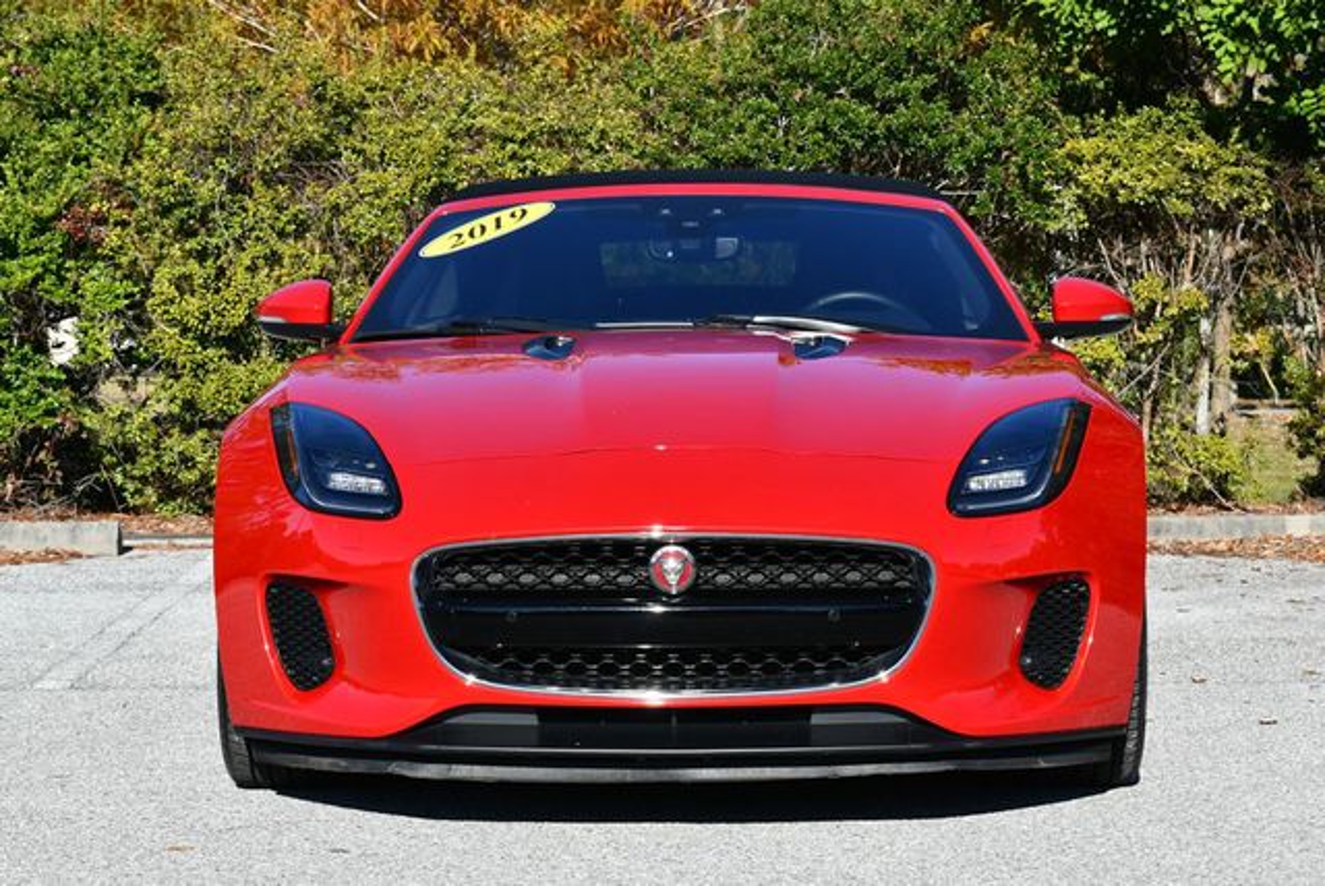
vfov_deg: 12.5
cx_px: 662
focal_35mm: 110
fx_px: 4052
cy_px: 443
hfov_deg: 18.6
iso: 110
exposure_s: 1/250
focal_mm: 55
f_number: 8
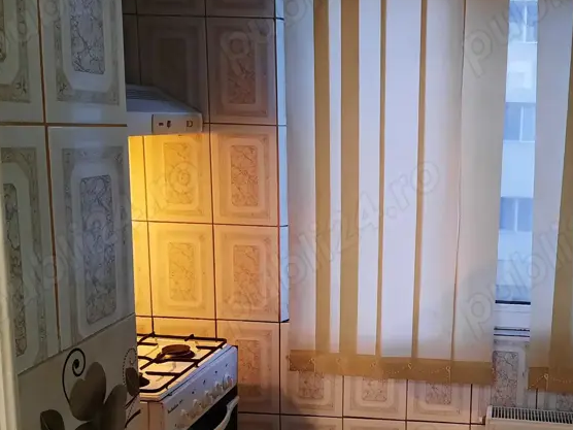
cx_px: 448
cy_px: 262
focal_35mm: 45
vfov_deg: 32.1
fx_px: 745
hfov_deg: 40.5
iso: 640
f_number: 2
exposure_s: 1/25
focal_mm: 4.6
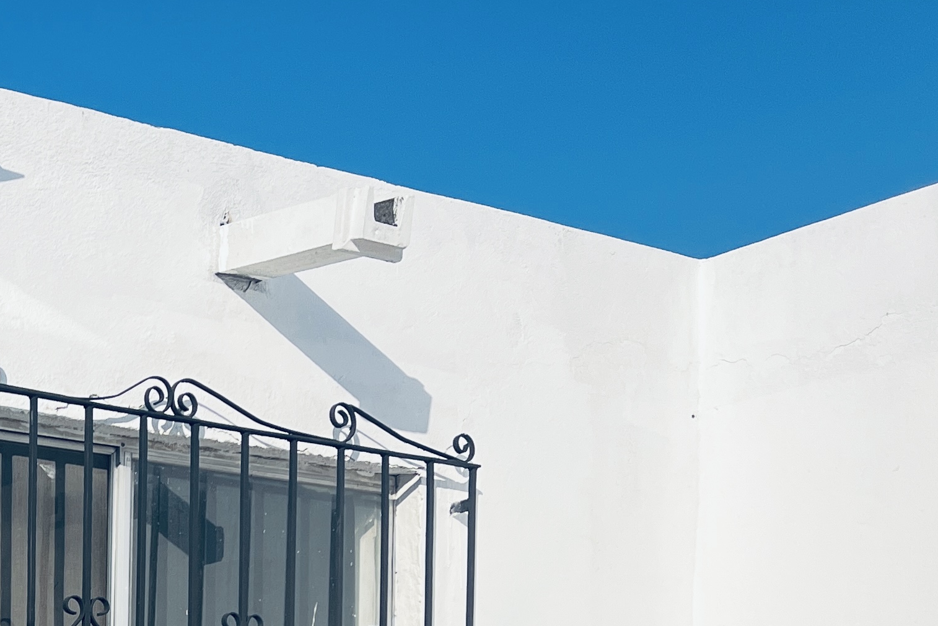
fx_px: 1876
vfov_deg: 17.2
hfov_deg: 24.5
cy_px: 919
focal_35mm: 72
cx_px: -284
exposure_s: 1/6211
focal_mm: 5.7
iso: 50
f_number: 1.5
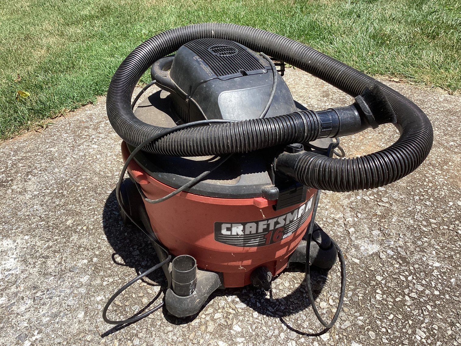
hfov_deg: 58.3
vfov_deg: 45.4
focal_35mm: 31
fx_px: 413
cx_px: 230
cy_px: 173
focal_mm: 3.3
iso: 25
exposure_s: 1/895
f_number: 2.4
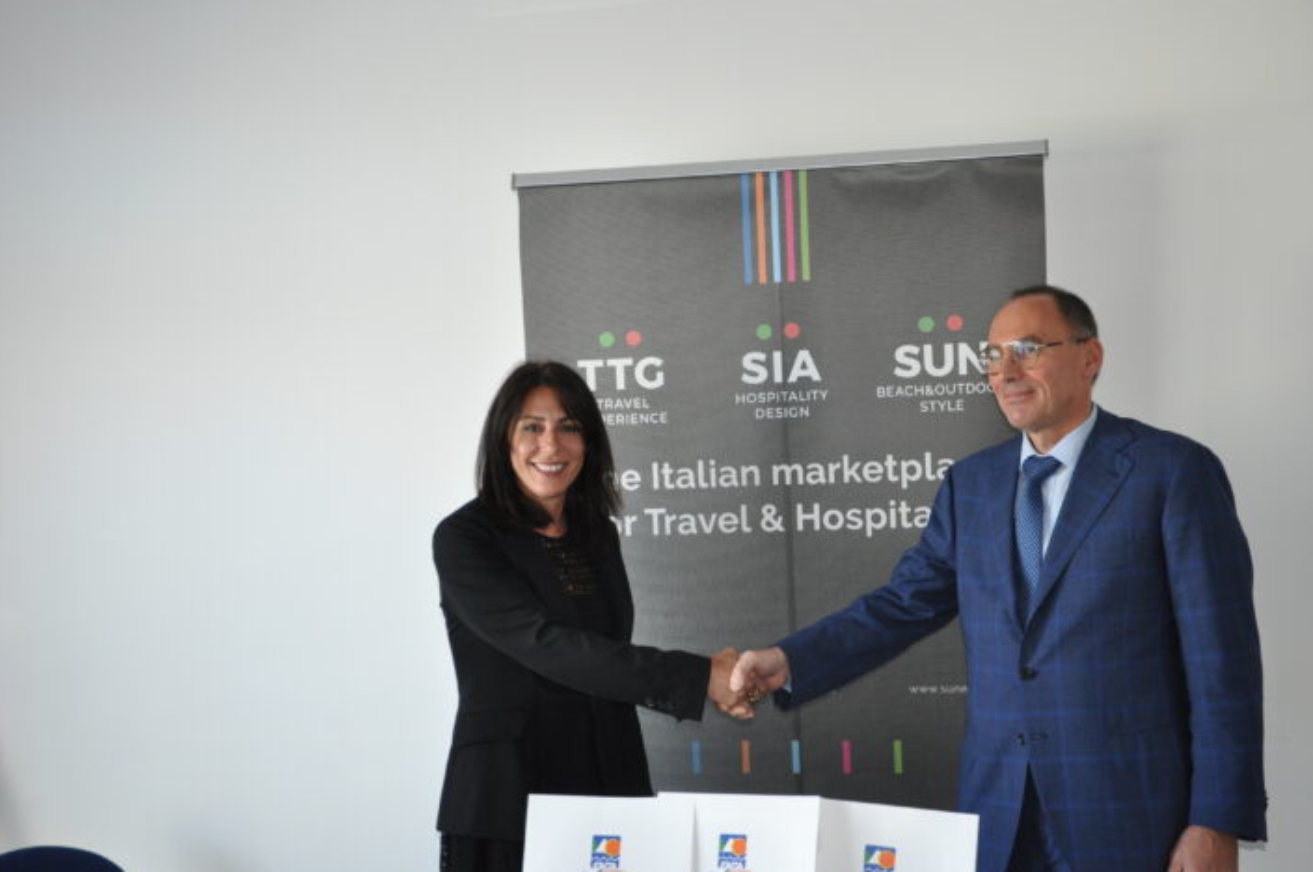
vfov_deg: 27.4
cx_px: 607
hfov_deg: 40.4
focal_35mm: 49
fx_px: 1785
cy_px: 464
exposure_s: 1/60
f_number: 4.2
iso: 800
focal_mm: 30
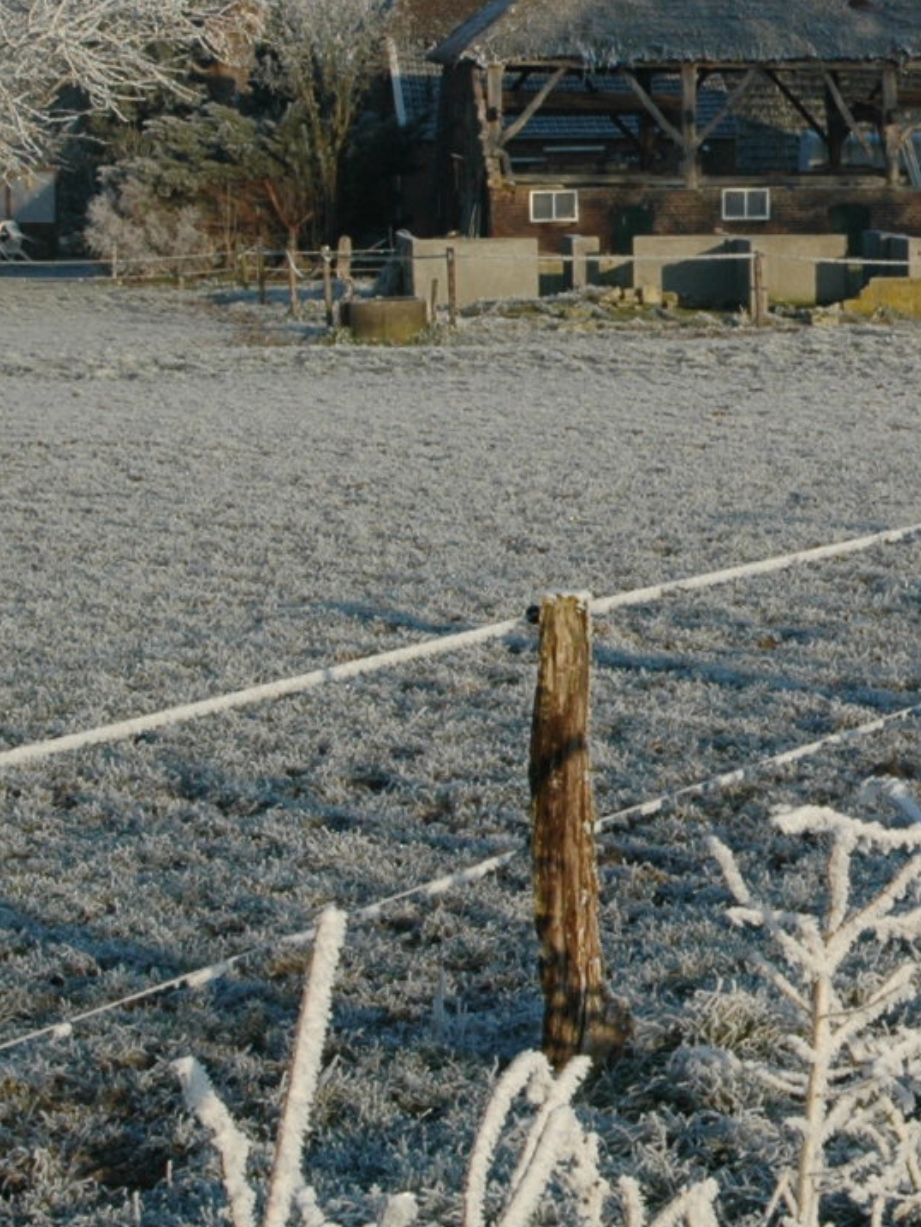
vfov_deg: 15.5
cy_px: 132
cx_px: 1269
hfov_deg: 11.4
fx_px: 4469
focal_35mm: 126
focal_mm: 28
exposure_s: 1/320
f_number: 9
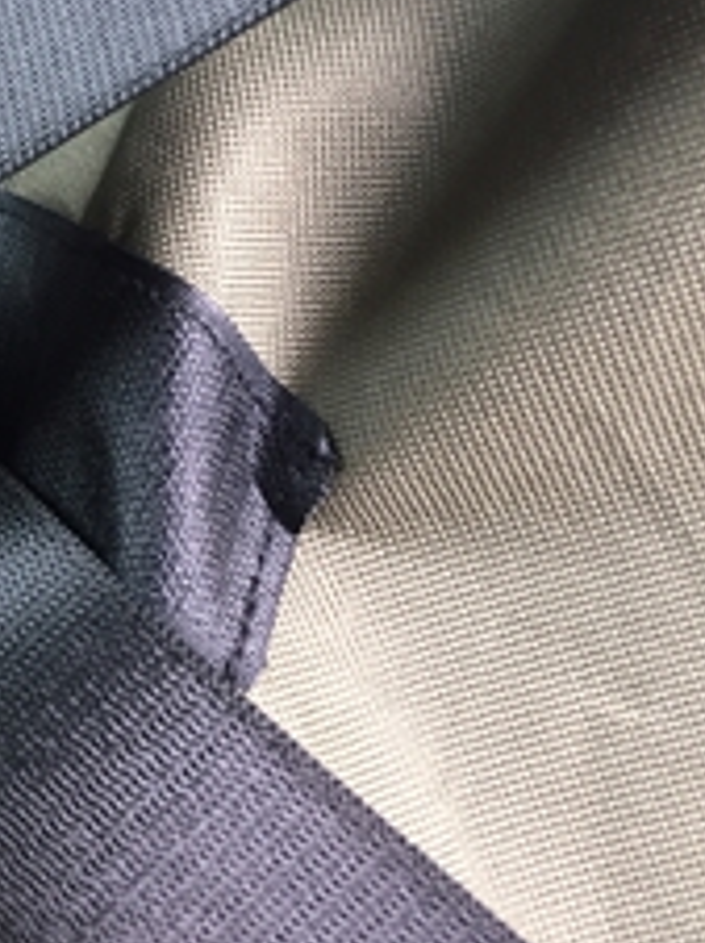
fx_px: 1551
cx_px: -217
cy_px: 403
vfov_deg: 33.8
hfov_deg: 22.8
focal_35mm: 57
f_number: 2.2
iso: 125
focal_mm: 4.15
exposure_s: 1/33
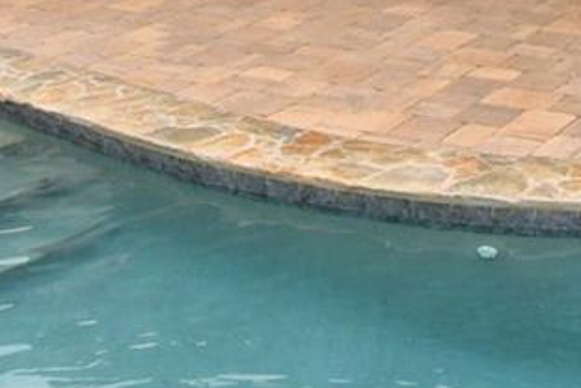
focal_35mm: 77
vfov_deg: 15.2
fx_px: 1243
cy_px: -325
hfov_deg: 24.2
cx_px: 670
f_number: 8
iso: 100
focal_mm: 10
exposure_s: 1/250
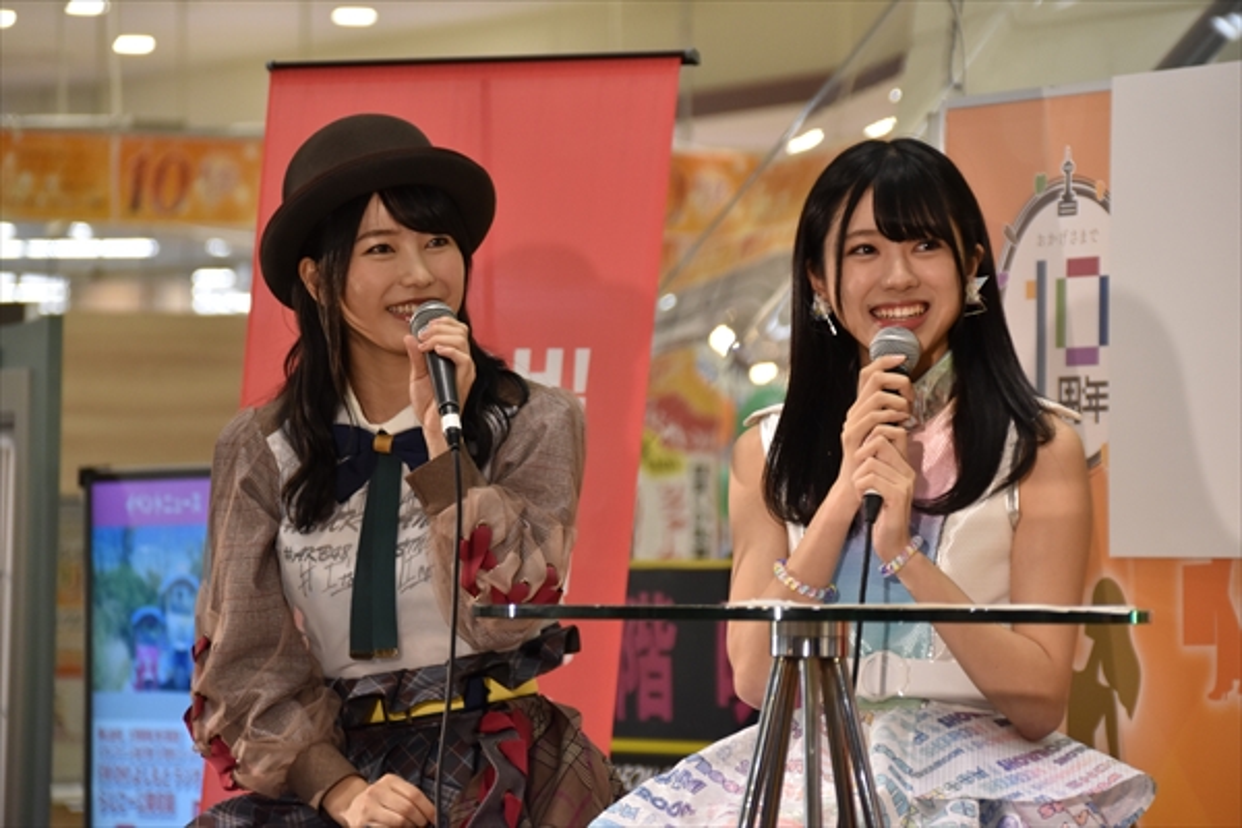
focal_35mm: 232
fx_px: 8021
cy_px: 414
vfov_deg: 5.9
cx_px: 621
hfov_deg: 8.9
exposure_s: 1/80
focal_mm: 155
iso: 1250
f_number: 6
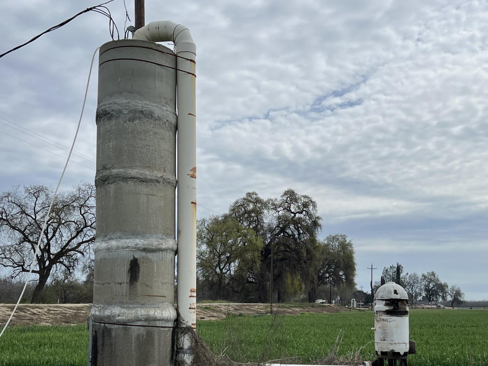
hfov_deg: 39.6
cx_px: 271
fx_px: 677
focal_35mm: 48
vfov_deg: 30.0
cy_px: 253
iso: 50
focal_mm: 5.7
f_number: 1.5
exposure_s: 1/11364
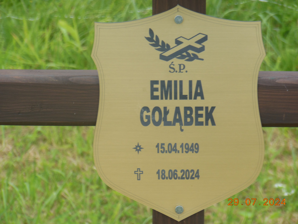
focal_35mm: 219
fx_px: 1885
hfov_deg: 9.0
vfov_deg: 6.8
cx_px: 149
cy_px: 112
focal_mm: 39.1
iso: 125
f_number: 5.7
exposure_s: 1/160
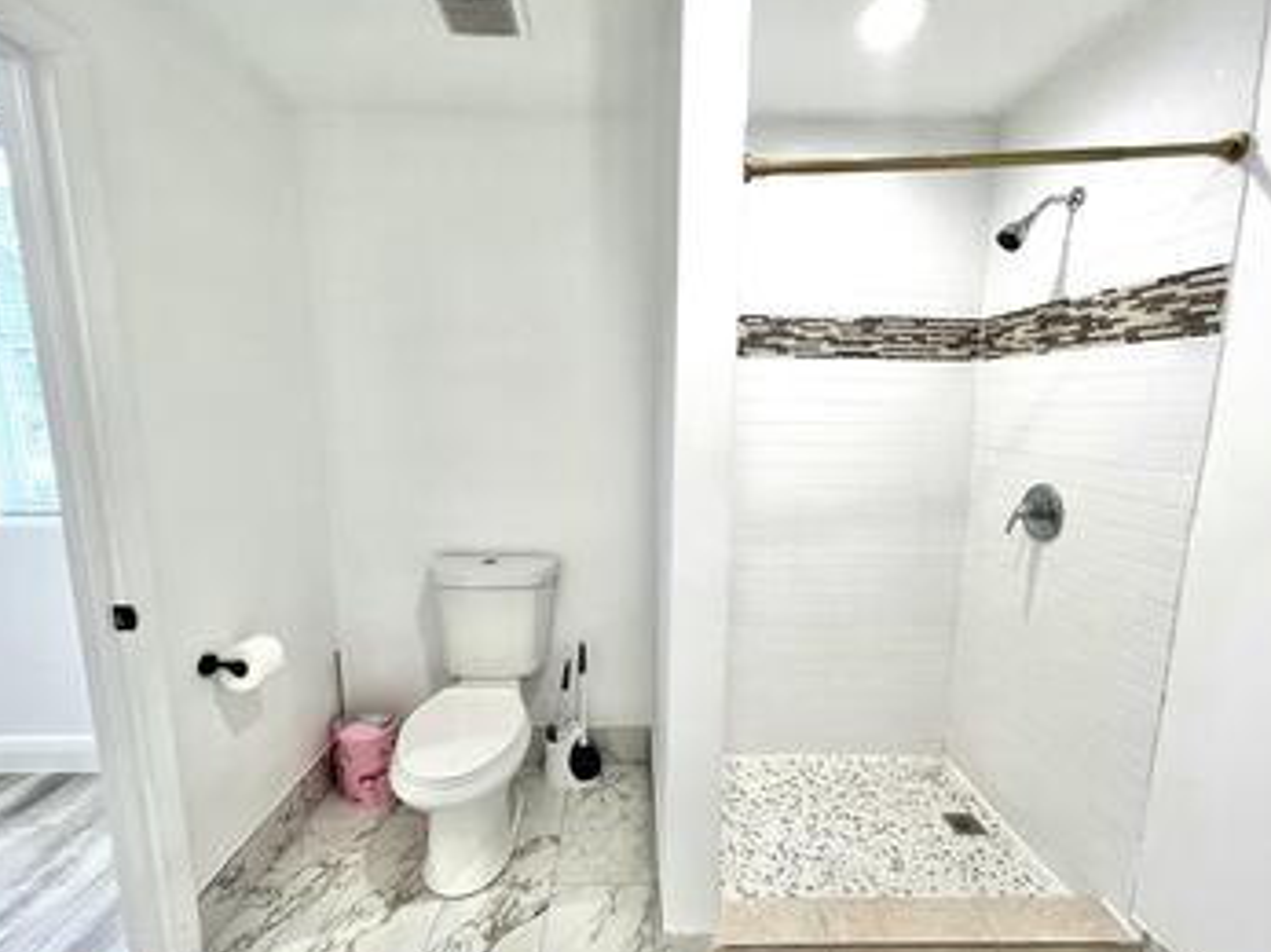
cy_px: 502
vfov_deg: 81.6
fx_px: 551
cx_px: 648
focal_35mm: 15
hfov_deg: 98.2
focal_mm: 1.57
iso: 100
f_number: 1.8
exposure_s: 1/120
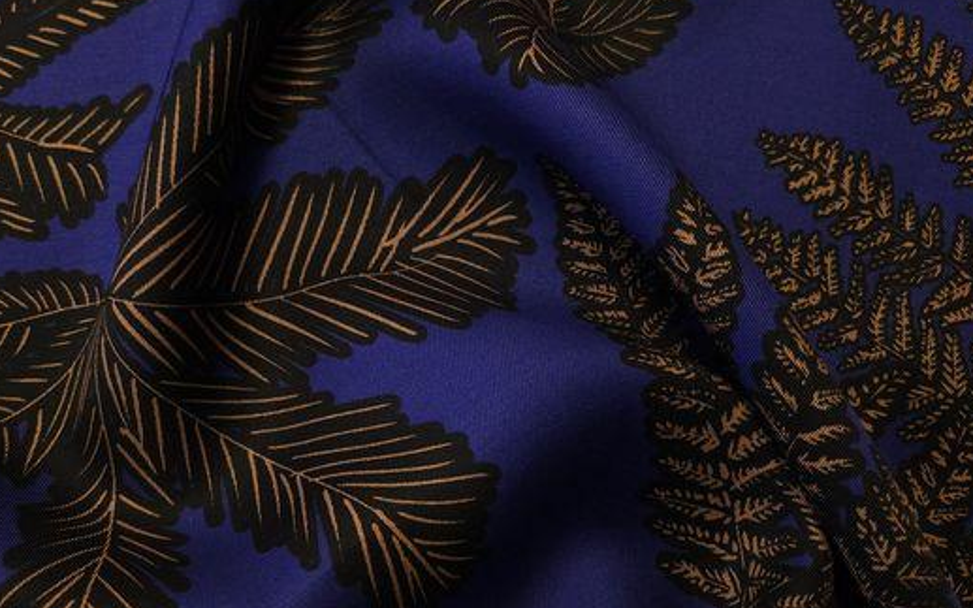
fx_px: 981
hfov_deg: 52.7
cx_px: 442
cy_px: 296
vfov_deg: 34.4
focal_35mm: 37
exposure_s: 1/45
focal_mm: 5
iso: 80
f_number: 1.8
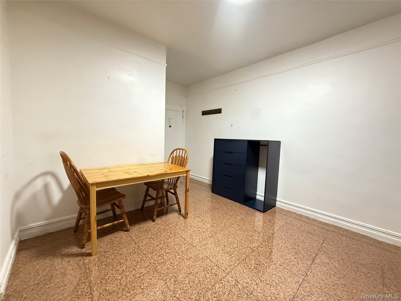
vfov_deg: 85.7
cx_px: 200
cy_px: 150
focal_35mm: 14
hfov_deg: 102.1
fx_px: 162
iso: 640
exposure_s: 1/41
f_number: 2.2
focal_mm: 2.22
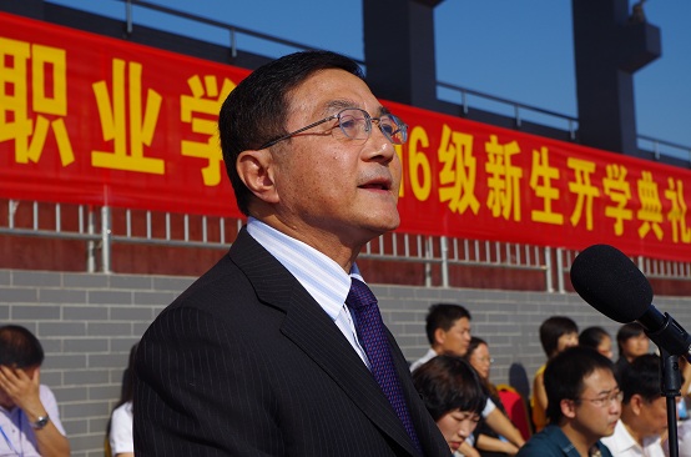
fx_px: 1225
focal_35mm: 64
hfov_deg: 31.5
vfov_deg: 21.1
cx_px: 346
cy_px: 228
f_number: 7.1
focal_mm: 42.5
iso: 100
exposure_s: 1/400
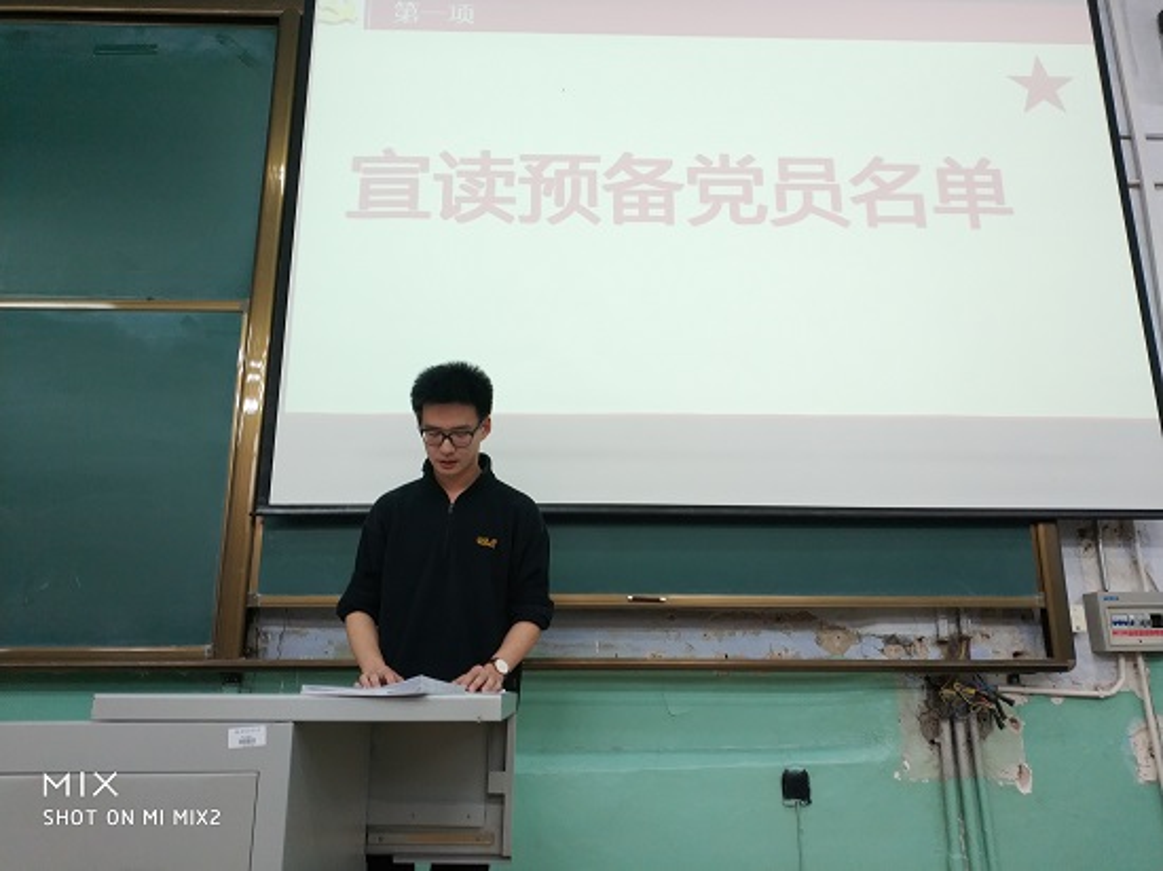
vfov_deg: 44.1
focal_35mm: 32
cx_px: 582
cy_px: 436
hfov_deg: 56.8
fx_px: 1075
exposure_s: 1/25
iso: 218
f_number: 2
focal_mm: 4.5
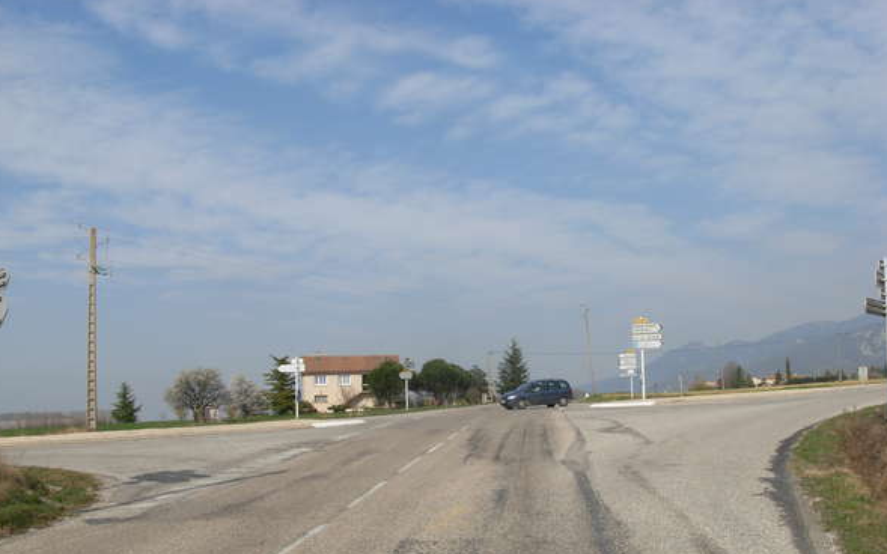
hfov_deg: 48.2
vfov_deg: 31.2
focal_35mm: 41
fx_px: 991
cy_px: 334
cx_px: 441
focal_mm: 6.3
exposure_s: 1/627
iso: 79
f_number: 4.9
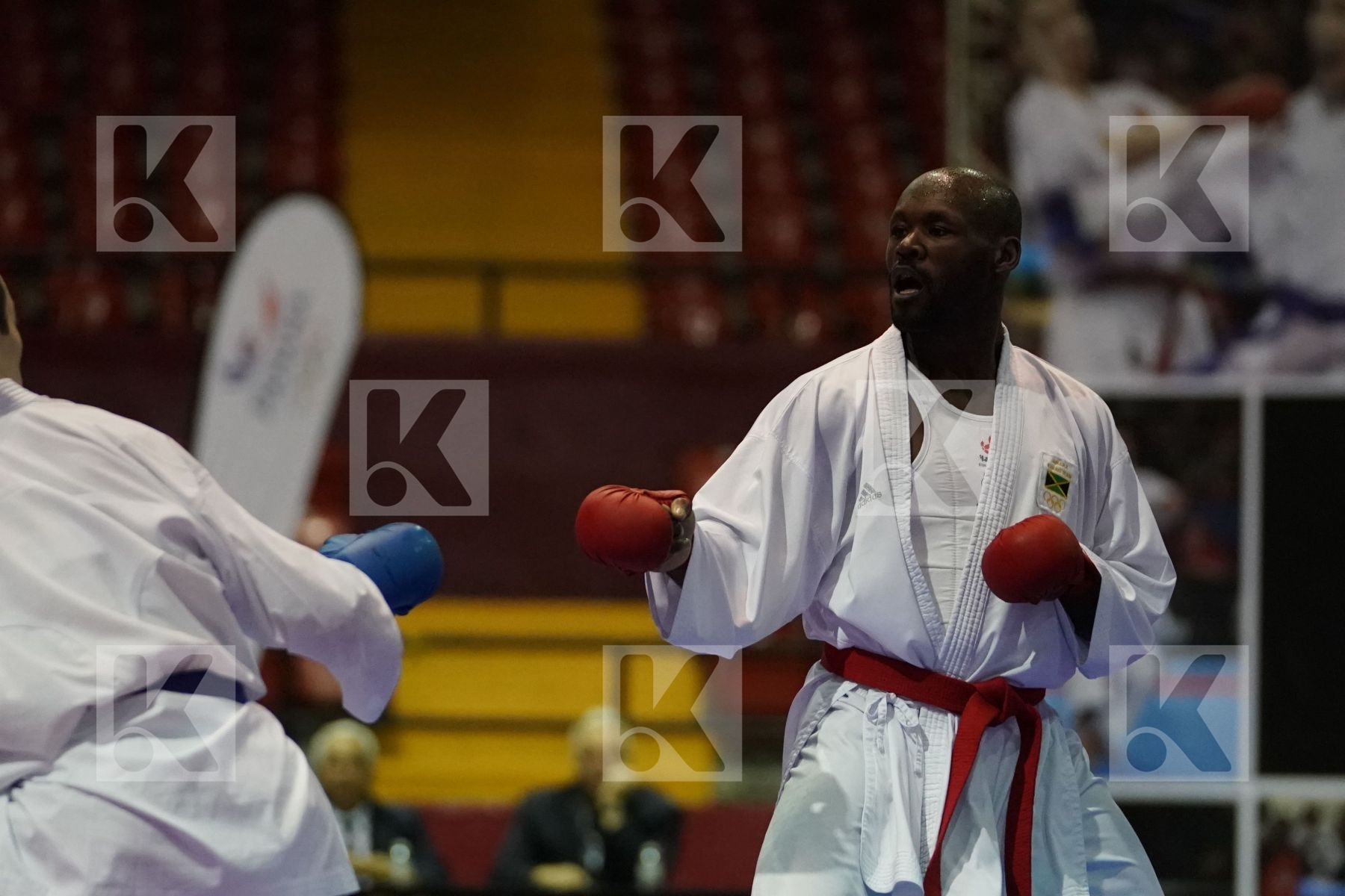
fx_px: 7995
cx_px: 672
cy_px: 448
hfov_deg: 9.6
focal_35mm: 214
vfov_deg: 6.4
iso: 6400
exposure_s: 1/800
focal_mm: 143
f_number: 2.8
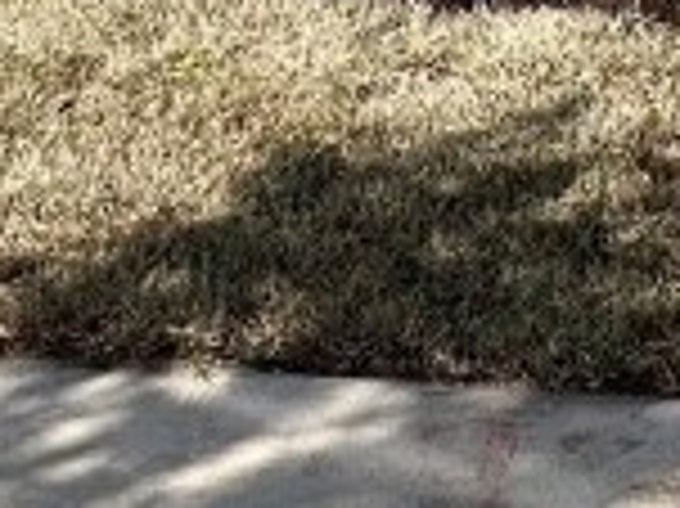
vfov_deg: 11.5
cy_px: -854
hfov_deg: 20.6
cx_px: 477
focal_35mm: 95
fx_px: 1865
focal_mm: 2.22
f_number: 2.2
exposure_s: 1/2681
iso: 50
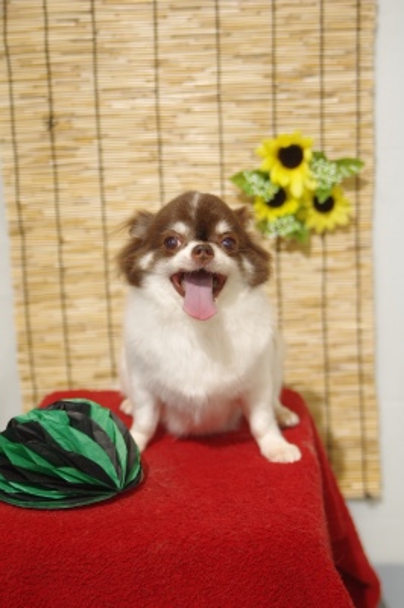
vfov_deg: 27.0
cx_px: 202
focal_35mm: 75
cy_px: 304
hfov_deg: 18.2
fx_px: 1265
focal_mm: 50
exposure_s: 1/100
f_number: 2.8
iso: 320
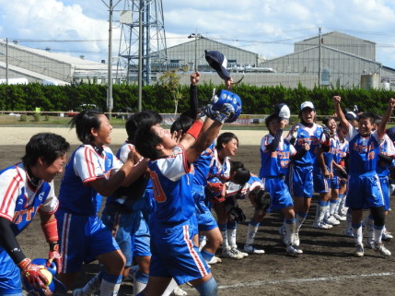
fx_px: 798
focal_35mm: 70
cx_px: 227
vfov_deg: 21.0
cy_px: 177
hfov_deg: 27.8
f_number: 4
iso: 100
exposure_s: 1/800
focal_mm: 9
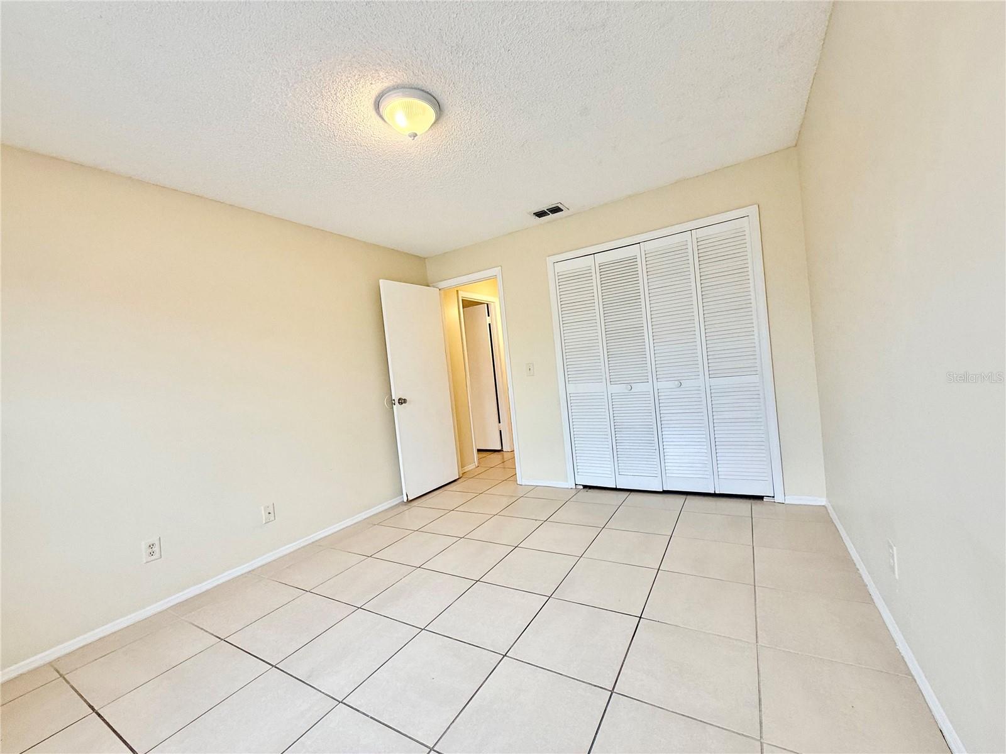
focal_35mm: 14
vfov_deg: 85.7
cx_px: 503
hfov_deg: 102.1
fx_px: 407
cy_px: 377
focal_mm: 2.22
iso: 64
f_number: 2.2
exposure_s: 1/49
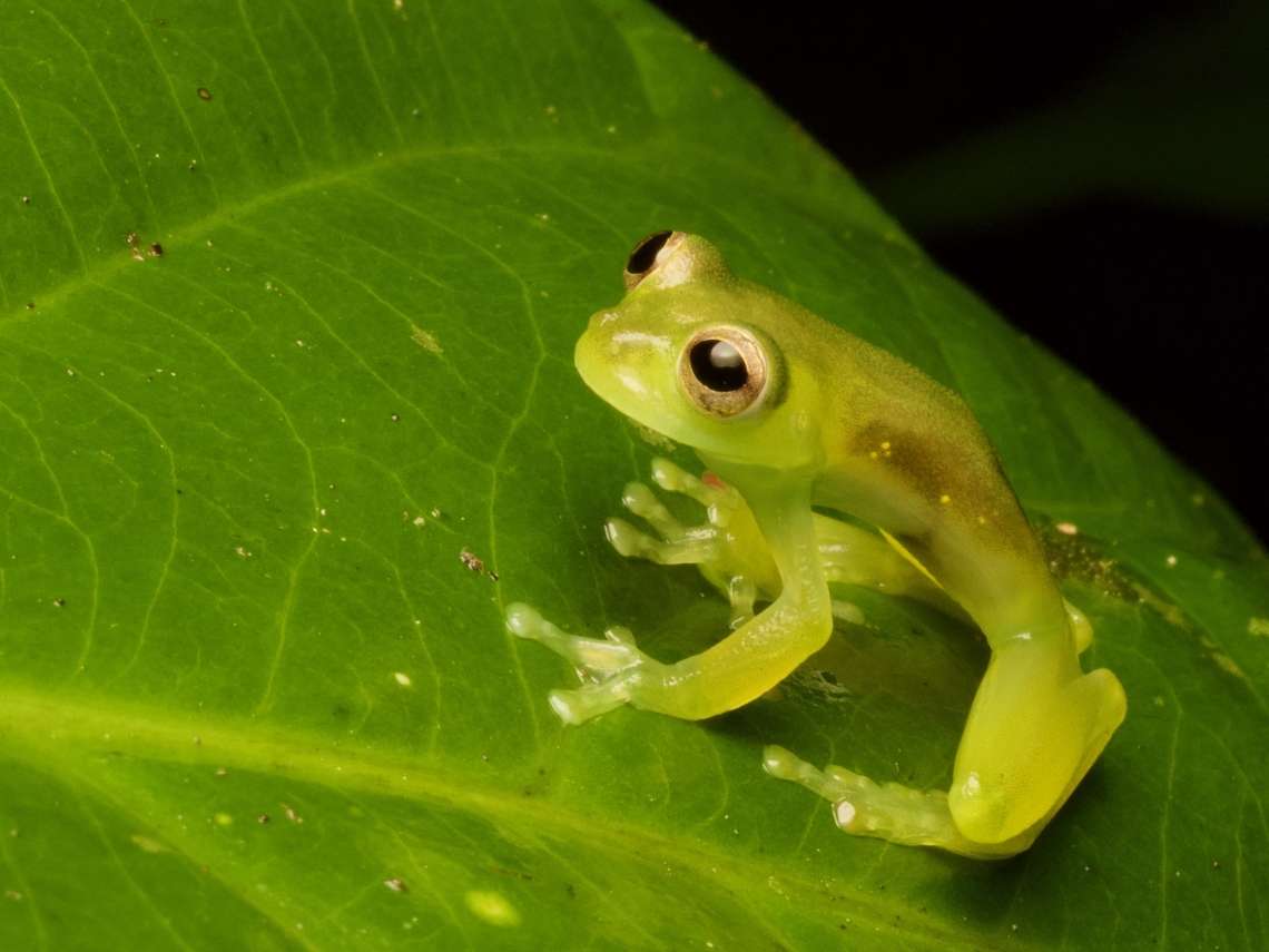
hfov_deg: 16.4
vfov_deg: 12.3
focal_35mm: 120
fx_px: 4399
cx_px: 634
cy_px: 476
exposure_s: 1/60
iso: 800
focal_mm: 60
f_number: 13
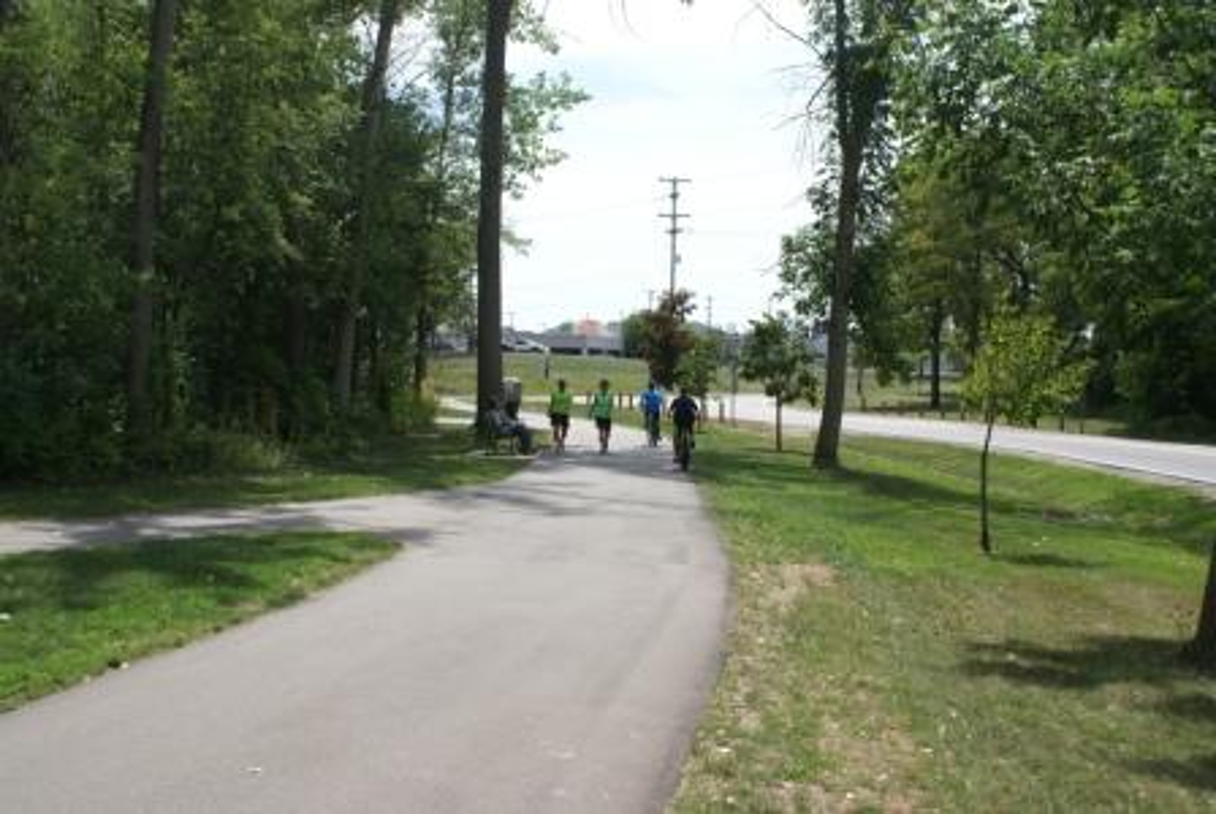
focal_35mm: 45
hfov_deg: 43.6
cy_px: 407
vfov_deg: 30.0
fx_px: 1522
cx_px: 608
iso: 100
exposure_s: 1/160
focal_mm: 30
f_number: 9
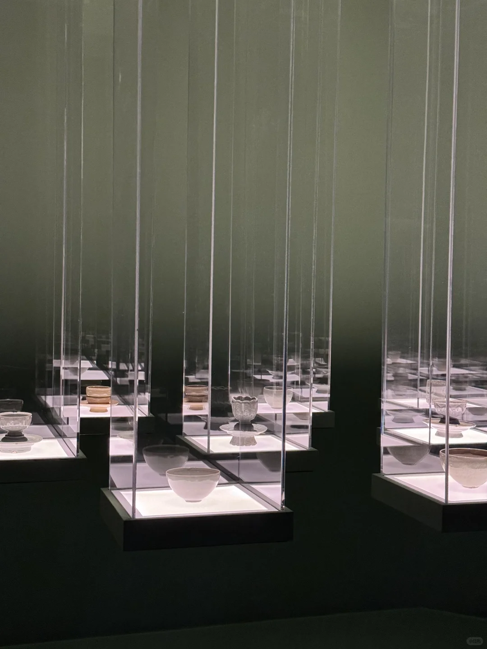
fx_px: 900
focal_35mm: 48
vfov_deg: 39.7
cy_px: 324
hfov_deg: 30.3
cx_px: 244
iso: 400
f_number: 1.78
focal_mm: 6.76
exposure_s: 1/40
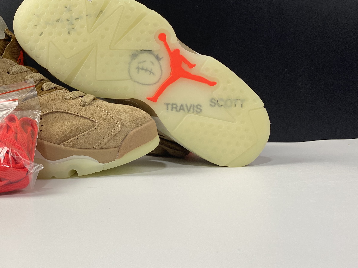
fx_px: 455
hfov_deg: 41.2
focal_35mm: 44
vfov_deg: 32.4
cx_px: 74
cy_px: 78
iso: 100
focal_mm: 4.25
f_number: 1.8
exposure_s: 1/121
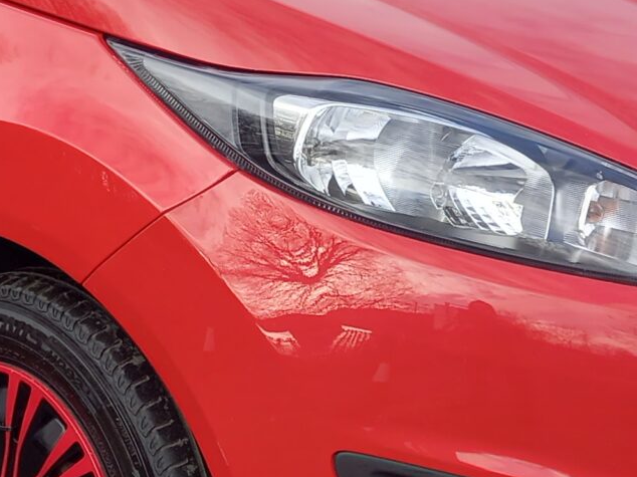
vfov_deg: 14.6
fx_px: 1858
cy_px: 158
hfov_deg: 19.4
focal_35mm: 101
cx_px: 219
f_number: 2
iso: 25
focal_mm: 4.6
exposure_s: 1/222
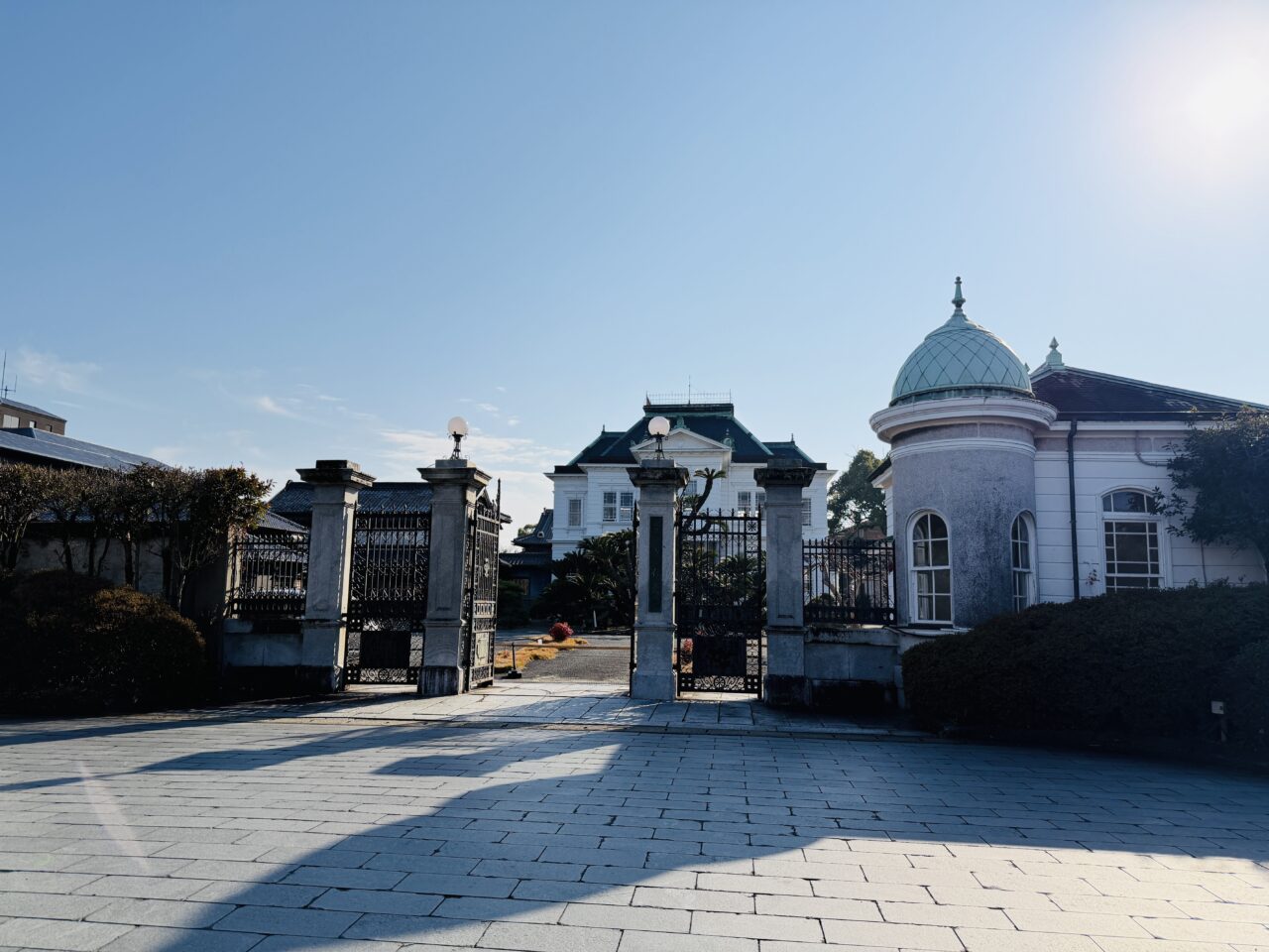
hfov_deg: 71.6
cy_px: 476
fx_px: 880
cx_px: 634
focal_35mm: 24
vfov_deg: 56.8
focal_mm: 6.76
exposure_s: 1/6173
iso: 100
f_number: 1.78
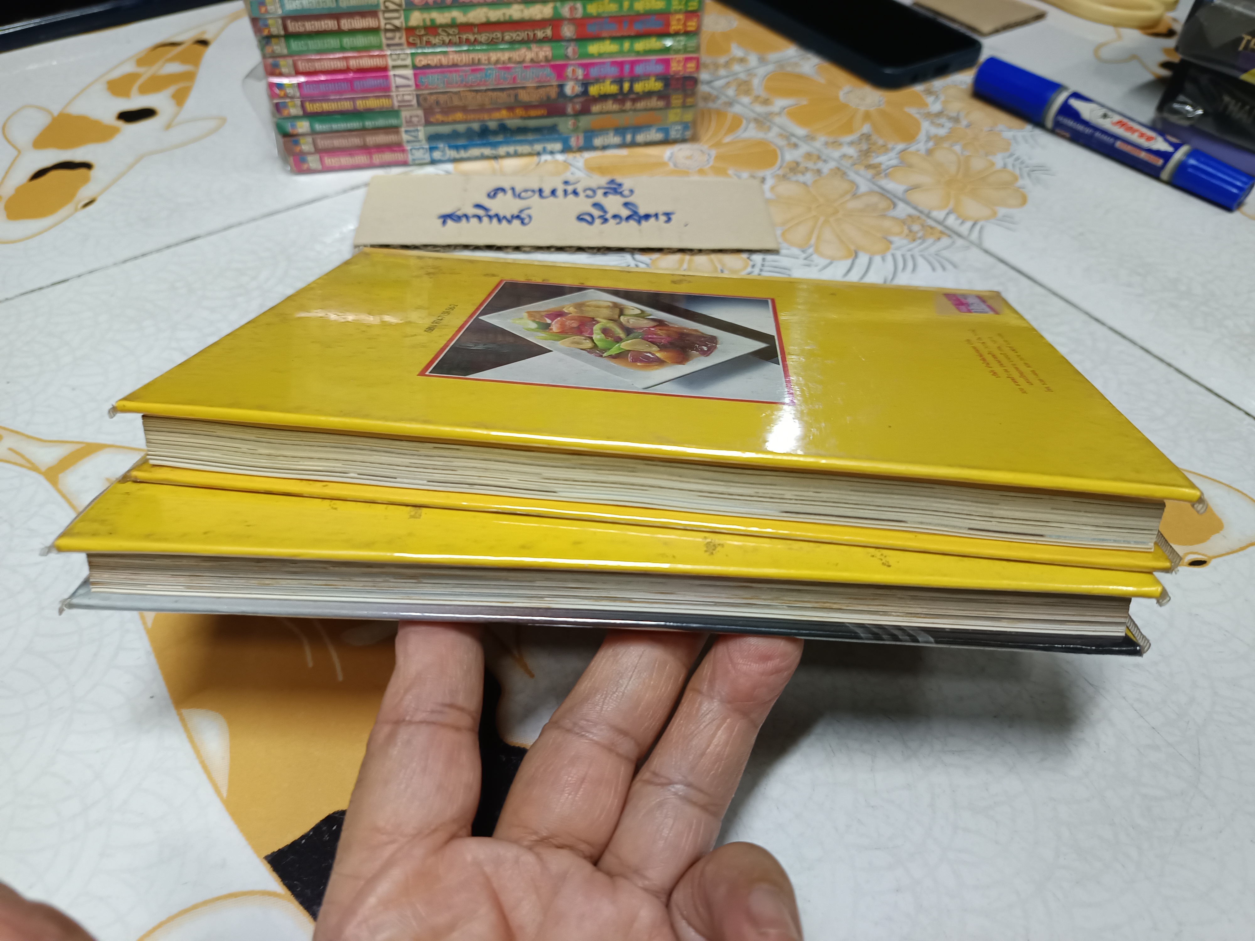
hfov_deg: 71.6
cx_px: 628
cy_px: 470
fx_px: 870
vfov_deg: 56.8
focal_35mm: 24
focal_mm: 5.31
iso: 969
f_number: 1.7
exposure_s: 1/25
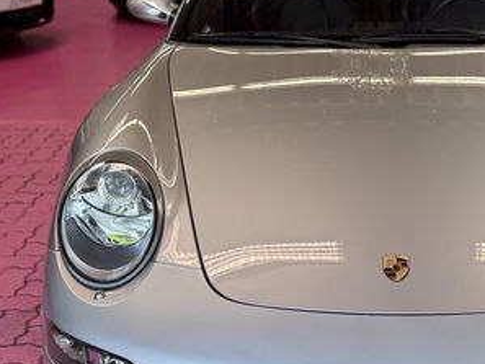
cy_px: 188
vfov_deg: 23.7
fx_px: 869
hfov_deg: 30.9
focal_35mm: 62
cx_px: 336
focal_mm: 6.76
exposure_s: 1/188
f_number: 1.78
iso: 80
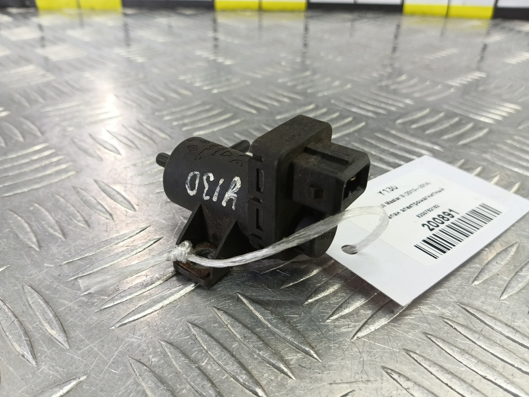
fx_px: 351
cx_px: 264
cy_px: 198
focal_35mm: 23
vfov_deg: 58.9
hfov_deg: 73.9
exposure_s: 1/50
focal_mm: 4.11
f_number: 1.6
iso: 139
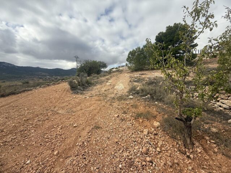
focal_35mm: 14
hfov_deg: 102.1
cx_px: 116
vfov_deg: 85.7
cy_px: 86
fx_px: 93
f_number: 2.2
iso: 50
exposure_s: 1/1613
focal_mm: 2.22
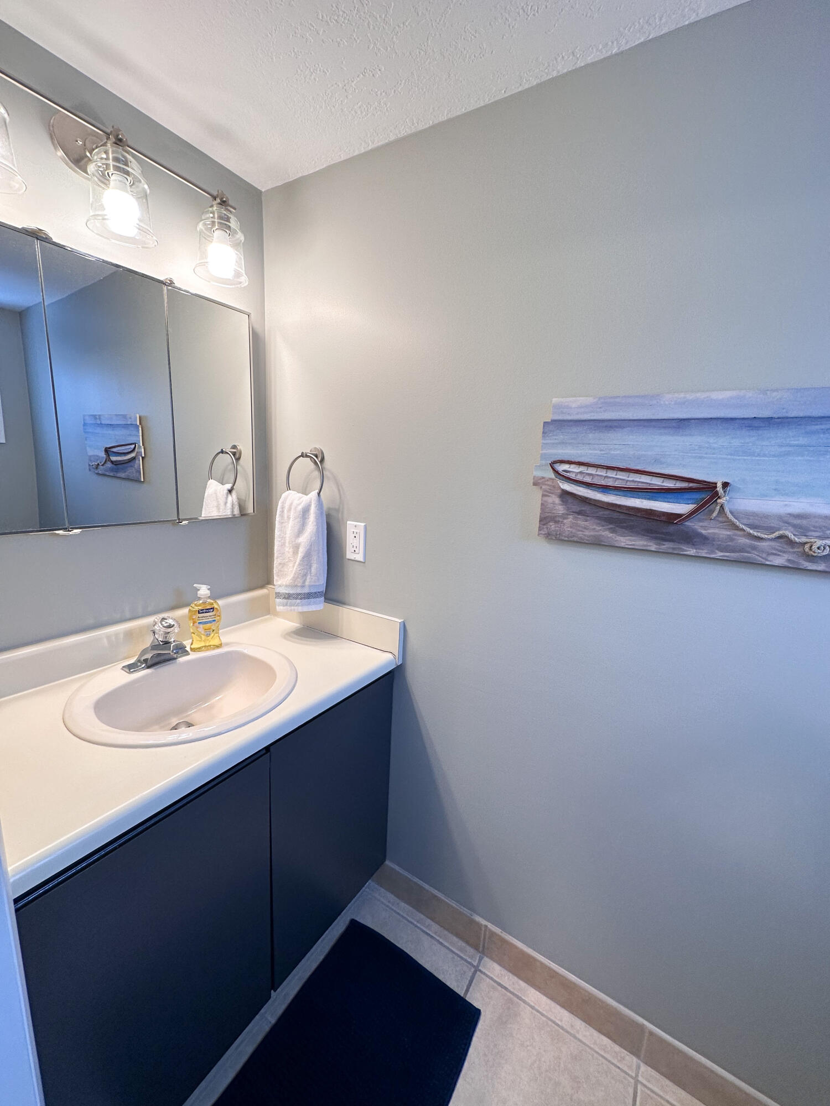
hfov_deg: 85.7
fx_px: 448
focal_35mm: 14
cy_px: 553
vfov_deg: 102.1
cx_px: 415
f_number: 2.2
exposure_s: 1/120
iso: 100
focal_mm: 2.22
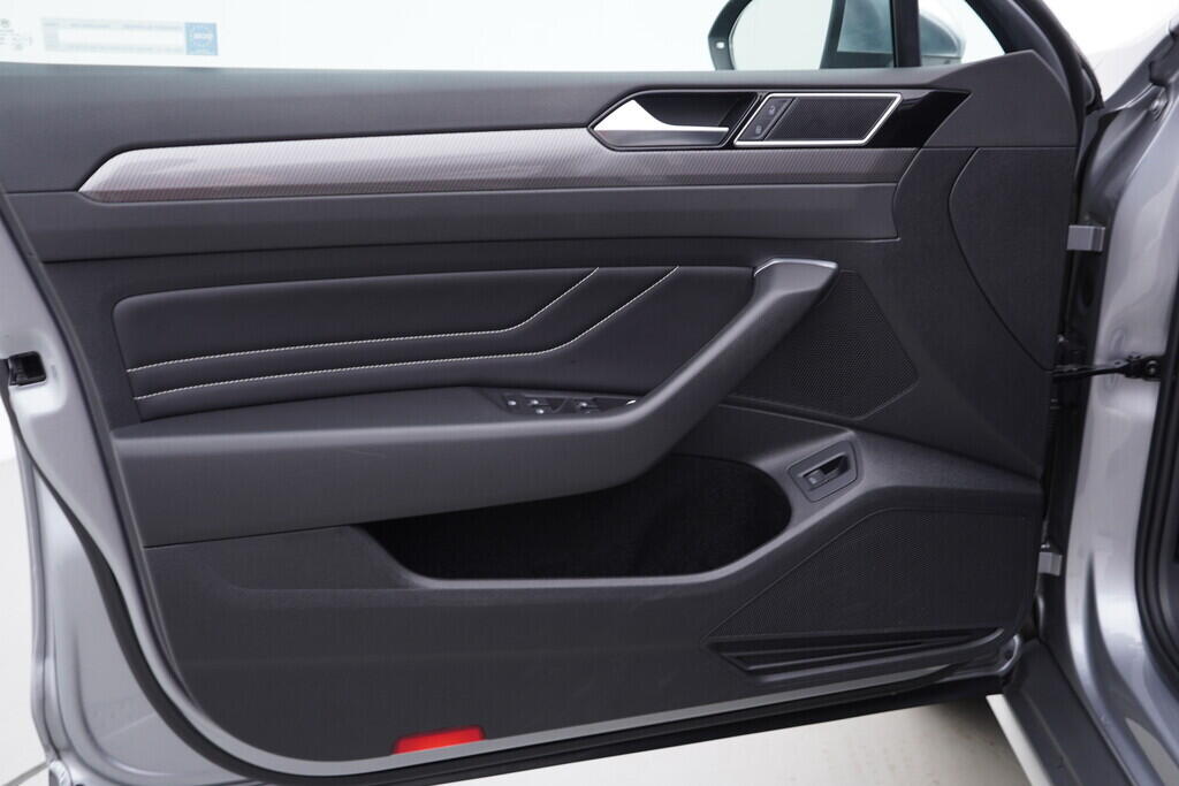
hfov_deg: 53.1
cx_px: 590
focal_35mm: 36
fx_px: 1179
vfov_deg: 36.9
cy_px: 393
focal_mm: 24
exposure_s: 1/50
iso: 125
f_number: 3.2
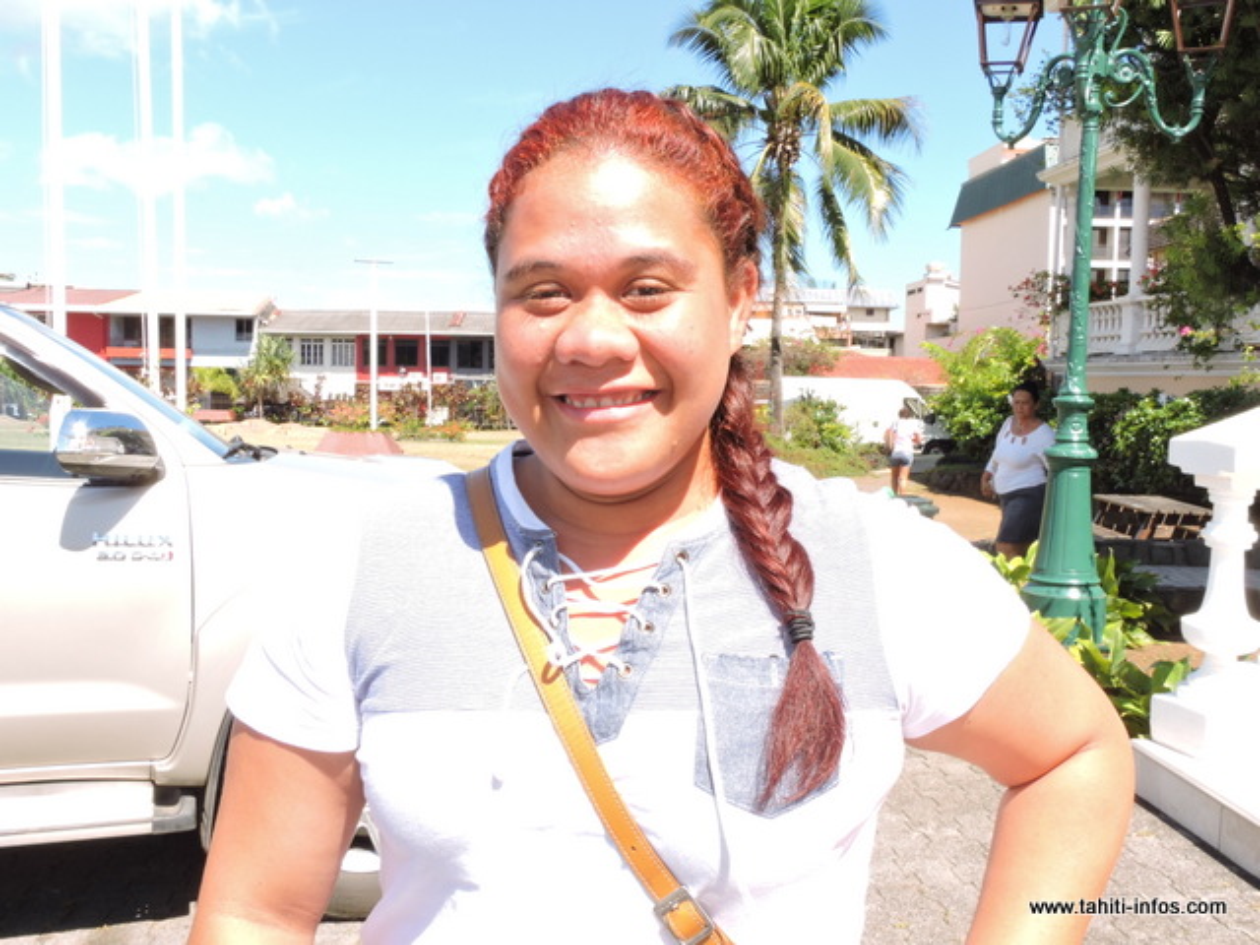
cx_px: 630
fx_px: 1201
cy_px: 472
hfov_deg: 55.4
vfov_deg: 42.9
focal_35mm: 33
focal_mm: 5.9
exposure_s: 1/80
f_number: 8
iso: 100
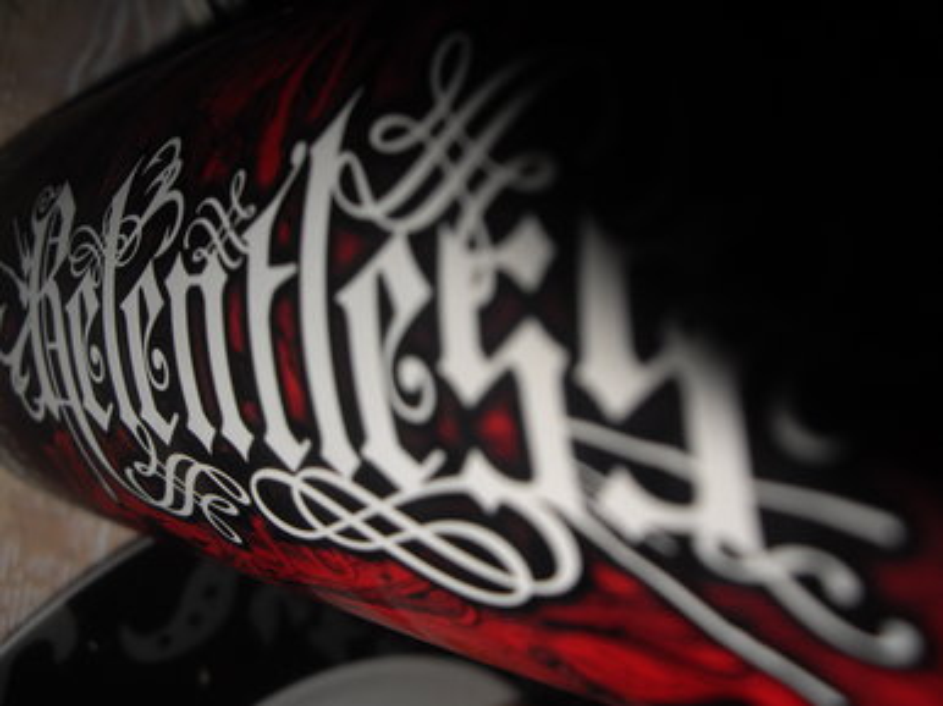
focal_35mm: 38
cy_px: 353
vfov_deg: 37.7
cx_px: 472
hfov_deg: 49.0
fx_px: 1035
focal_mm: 7.9
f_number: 8
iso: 64
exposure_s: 1/40
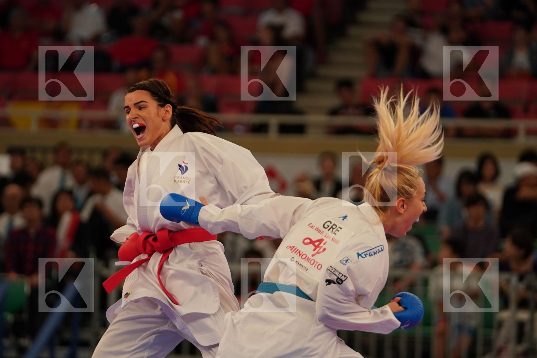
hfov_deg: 8.0
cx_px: 268
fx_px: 3863
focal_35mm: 259
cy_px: 179
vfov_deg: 5.3
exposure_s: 1/1000
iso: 1250
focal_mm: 173
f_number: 2.8
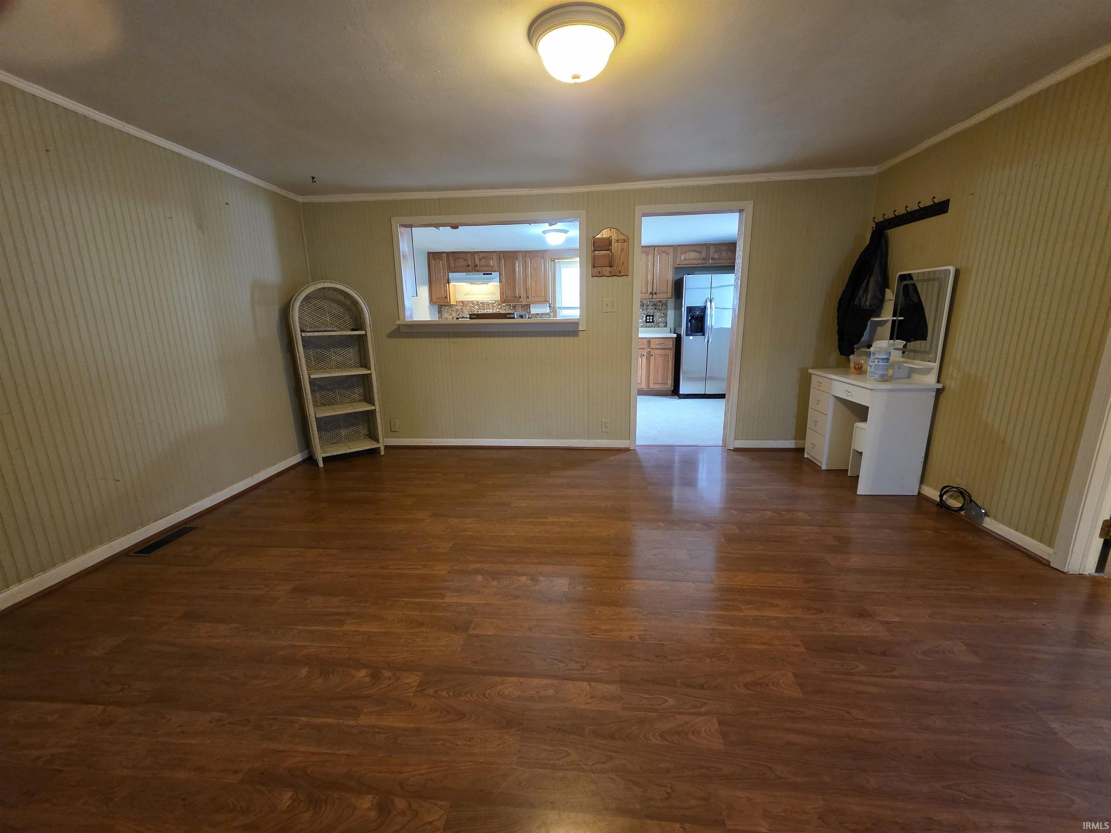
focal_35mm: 13
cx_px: 556
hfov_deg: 106.2
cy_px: 416
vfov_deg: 89.9
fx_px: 417
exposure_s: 1/60
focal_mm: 2.2
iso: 800
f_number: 1.9
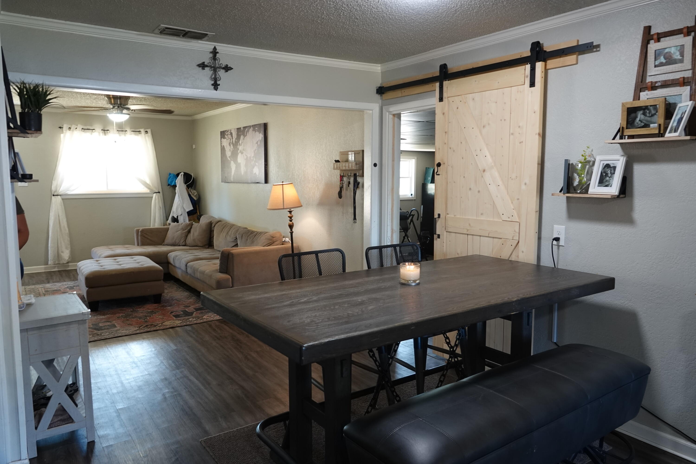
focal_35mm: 25
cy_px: 232
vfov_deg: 51.3
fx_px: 483
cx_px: 348
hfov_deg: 71.5
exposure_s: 1/30
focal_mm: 9.3
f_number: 2.5
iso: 320
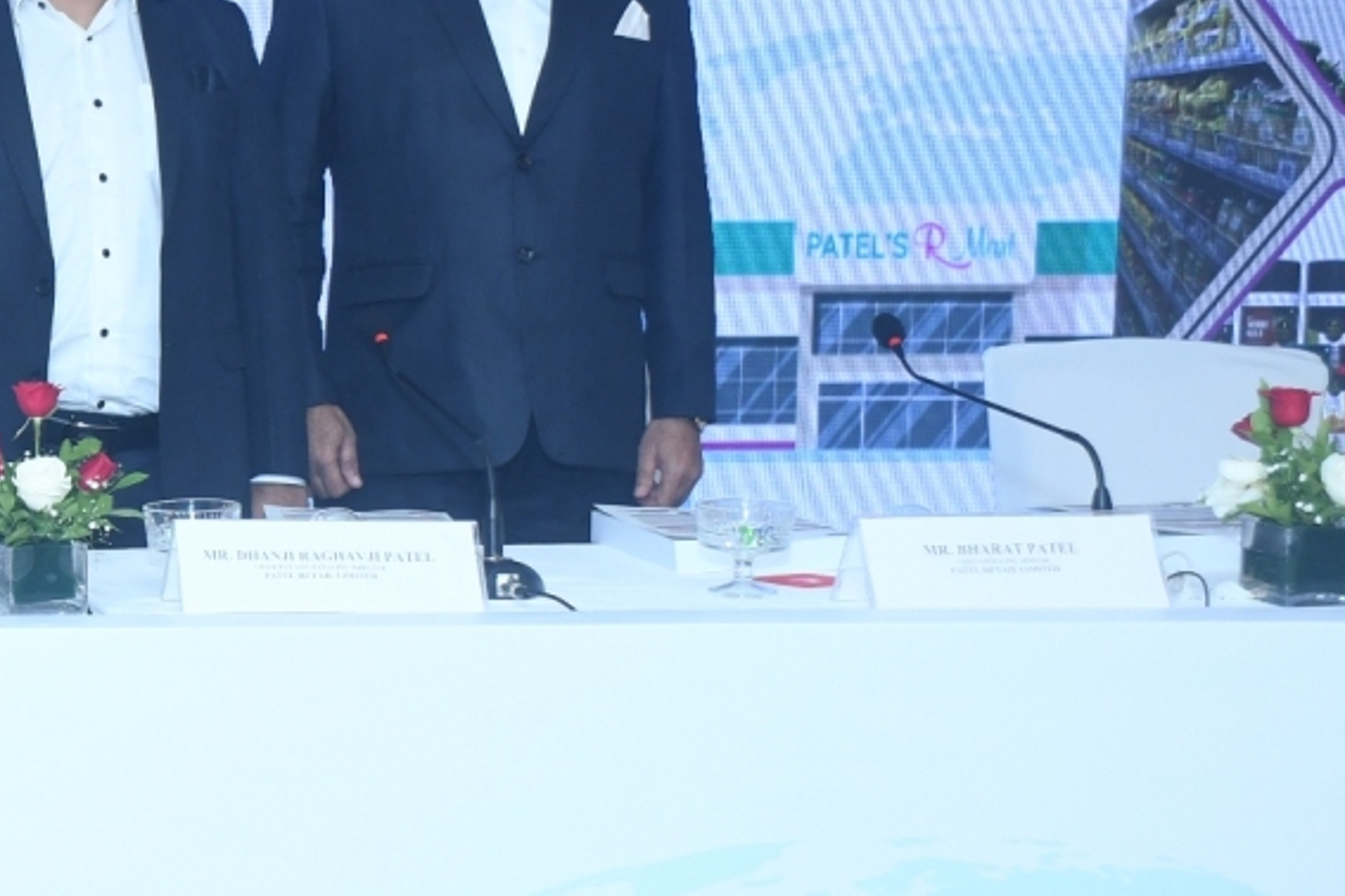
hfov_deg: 19.1
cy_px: 382
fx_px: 3698
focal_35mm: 99
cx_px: -383
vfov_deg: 13.8
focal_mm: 24
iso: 640
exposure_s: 1/125
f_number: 5.6
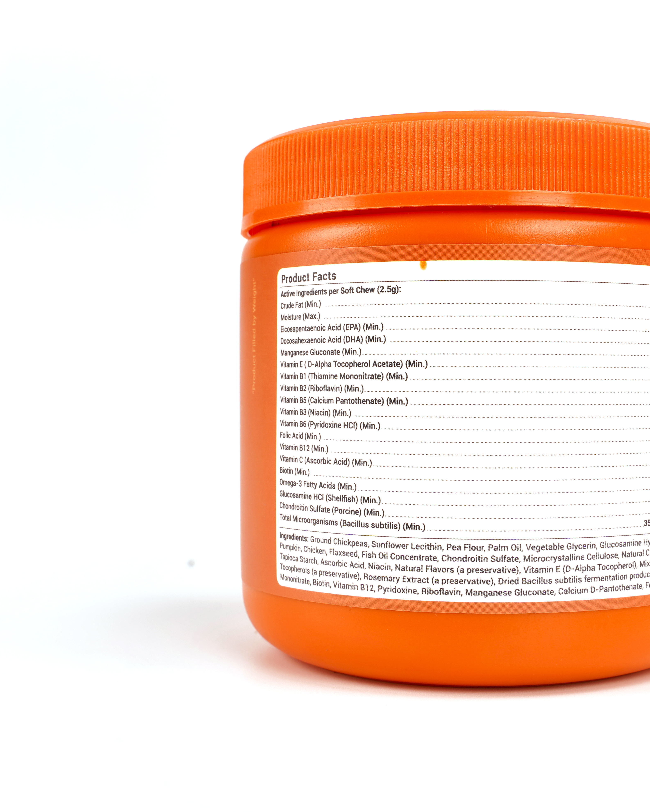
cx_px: 453
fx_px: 1202
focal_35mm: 50
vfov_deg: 37.3
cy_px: 401
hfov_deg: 29.9
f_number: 14
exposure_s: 1/80
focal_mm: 35
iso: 100
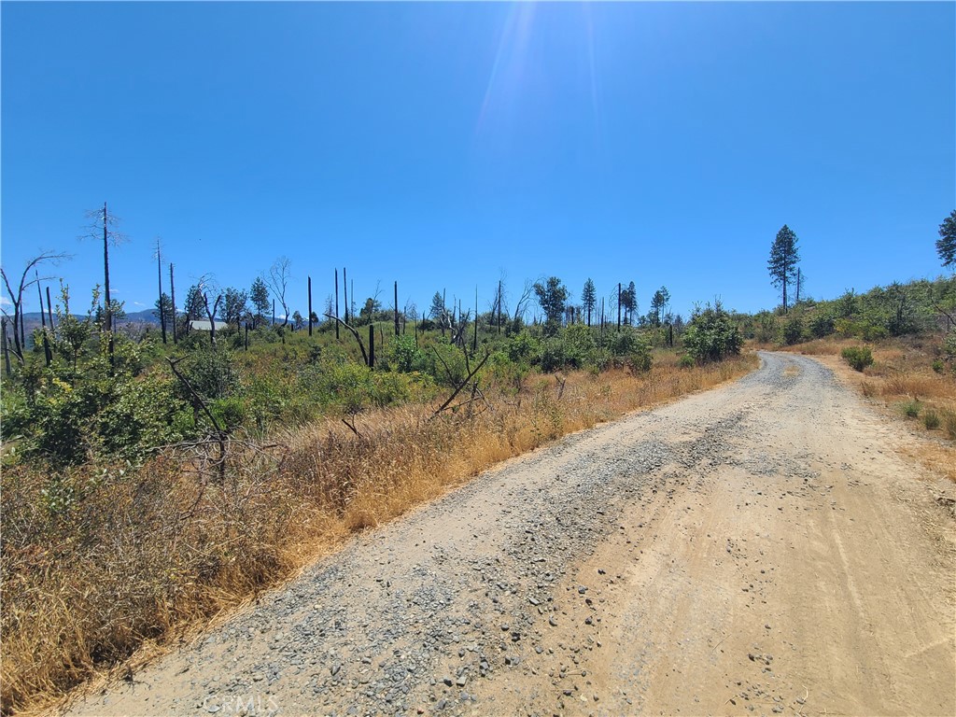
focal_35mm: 13
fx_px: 359
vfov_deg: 89.9
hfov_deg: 106.2
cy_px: 358
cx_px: 478
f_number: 2.2
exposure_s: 1/1936
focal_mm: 2.2
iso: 50
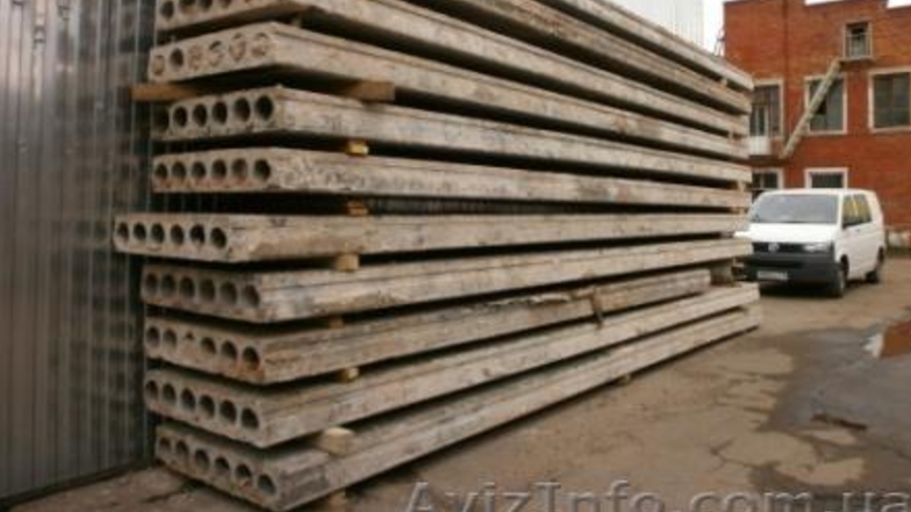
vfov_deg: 38.7
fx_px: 725
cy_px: 188
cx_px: 461
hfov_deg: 64.3
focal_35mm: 30
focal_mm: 4.8
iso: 100
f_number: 2.9
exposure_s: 1/400
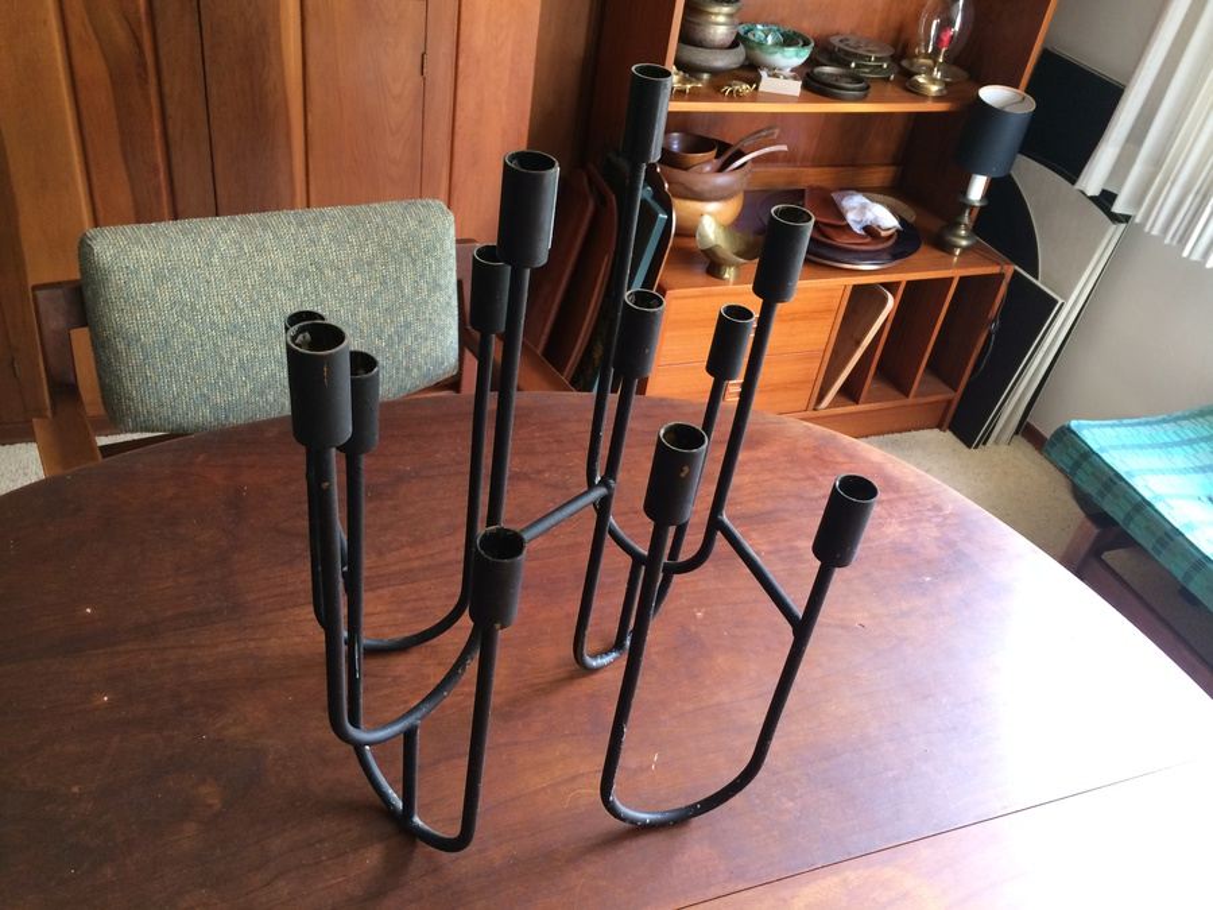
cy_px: 455
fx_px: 1051
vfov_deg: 46.8
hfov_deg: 60.0
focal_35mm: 30
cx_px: 606
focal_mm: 4.12
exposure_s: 1/30
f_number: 2.2
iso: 100
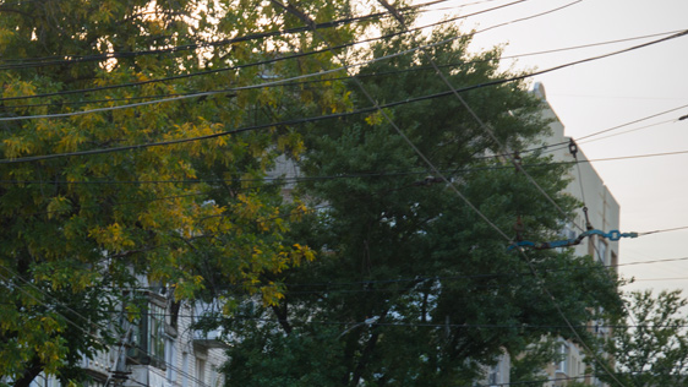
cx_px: -12
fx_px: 4050
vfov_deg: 5.5
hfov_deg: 9.6
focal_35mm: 222
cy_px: 385
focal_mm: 66
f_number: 5.6
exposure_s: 1/125
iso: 100
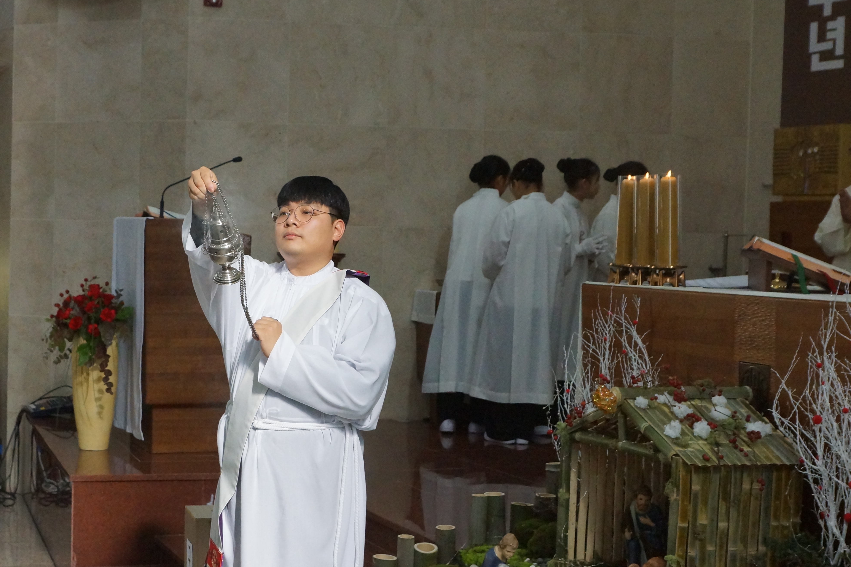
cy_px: 293
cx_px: 245
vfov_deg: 21.2
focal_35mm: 64
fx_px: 1513
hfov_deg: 31.0
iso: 1600
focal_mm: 28
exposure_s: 1/640
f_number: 4.5
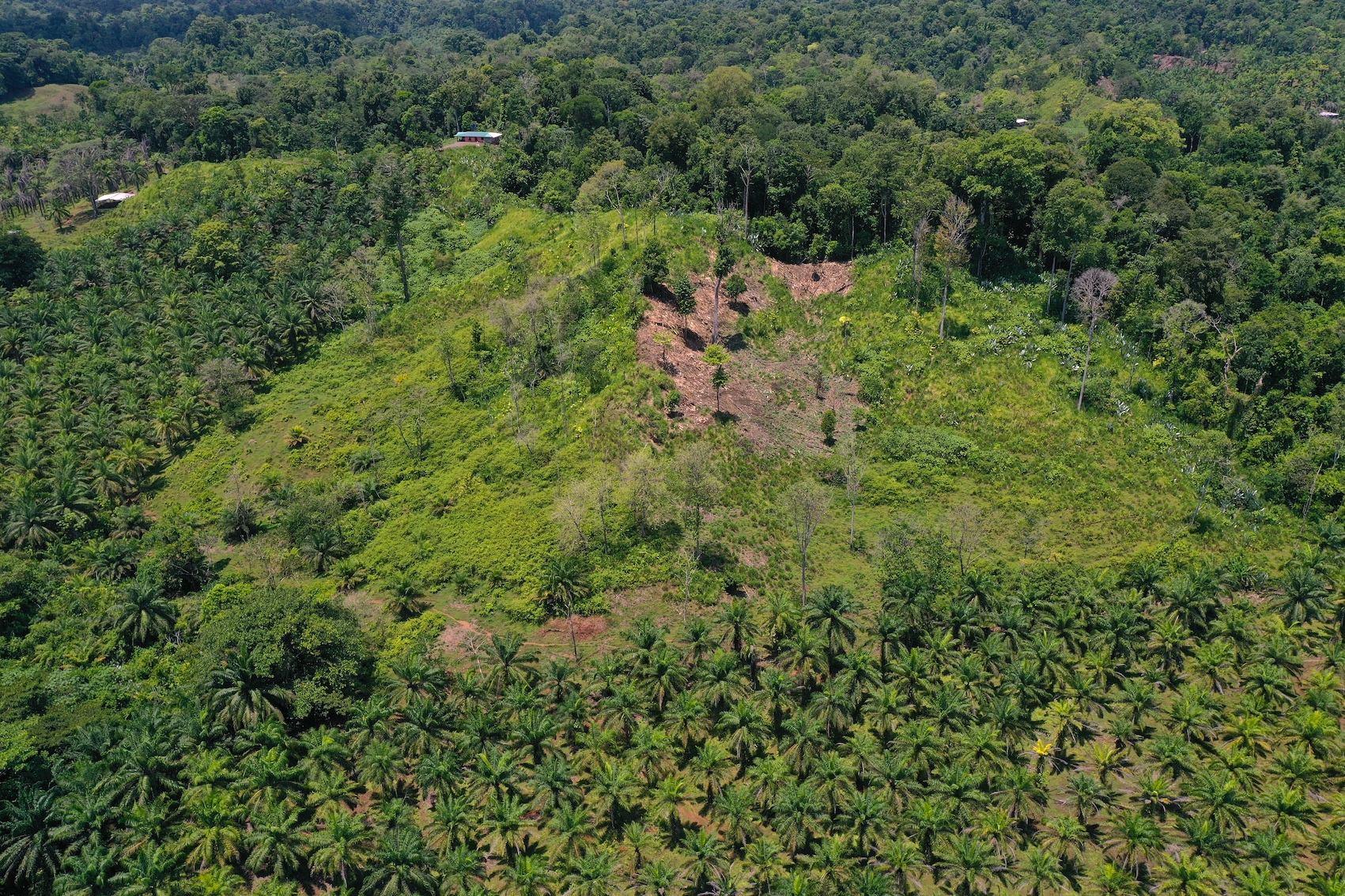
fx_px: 1046
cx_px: 672
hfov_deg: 65.5
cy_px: 448
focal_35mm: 28
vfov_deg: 46.4
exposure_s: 1/500
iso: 100
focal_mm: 10.26
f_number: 6.3
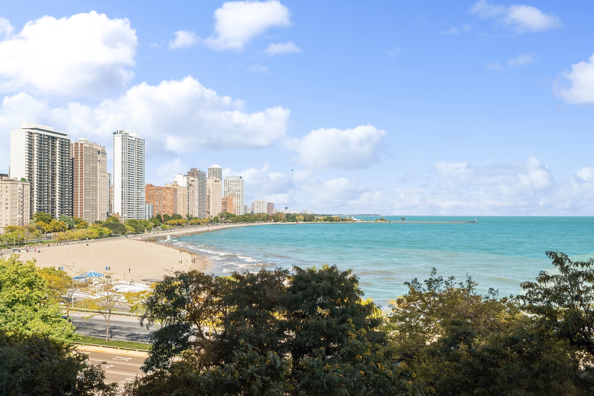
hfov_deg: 62.0
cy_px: 198
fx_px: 495
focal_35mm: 30
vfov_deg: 43.6
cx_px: 297
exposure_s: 1/30
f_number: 14
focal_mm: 30
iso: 100
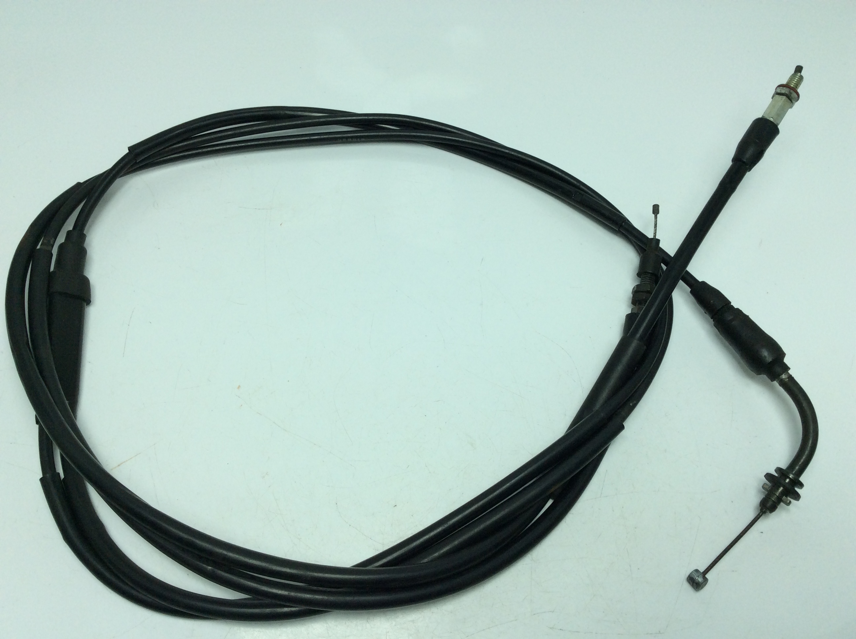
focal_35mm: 32
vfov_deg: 44.1
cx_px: 428
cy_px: 320
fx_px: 790
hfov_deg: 56.9
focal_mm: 3.3
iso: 32
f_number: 2.4
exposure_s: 1/561
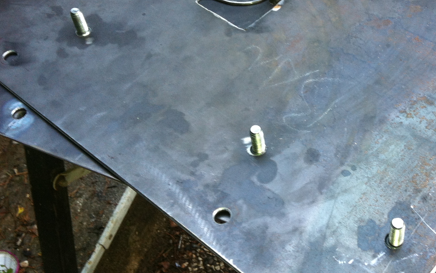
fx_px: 701
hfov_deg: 33.8
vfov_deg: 21.9
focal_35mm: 59
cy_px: 93
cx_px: 329
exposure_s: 1/28
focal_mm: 3.85
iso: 80
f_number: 2.8
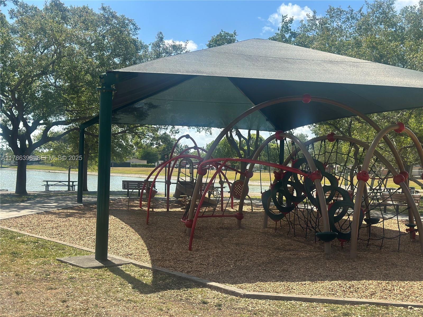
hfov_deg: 39.7
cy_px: 158
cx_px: 212
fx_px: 587
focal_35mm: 48
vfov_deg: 30.3
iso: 100
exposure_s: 1/4016
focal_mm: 6.86
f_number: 1.78
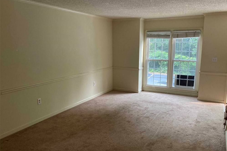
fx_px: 189
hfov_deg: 61.9
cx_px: 116
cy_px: 77
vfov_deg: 43.6
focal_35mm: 30
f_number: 1.8
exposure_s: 1/60
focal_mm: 3.99
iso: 100
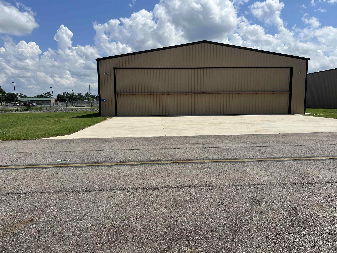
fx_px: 253
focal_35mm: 26
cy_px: 126
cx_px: 168
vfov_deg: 53.1
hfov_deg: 67.3
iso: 50
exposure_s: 1/8000
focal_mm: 5.7
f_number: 1.5
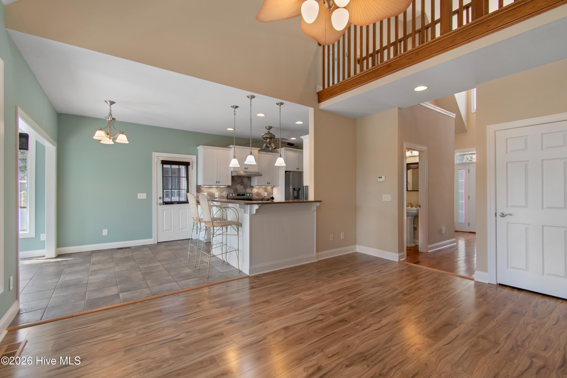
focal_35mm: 15
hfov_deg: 100.4
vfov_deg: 77.3
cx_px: 284
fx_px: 236
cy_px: 189
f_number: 4.5
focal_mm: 10
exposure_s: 1/20
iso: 100
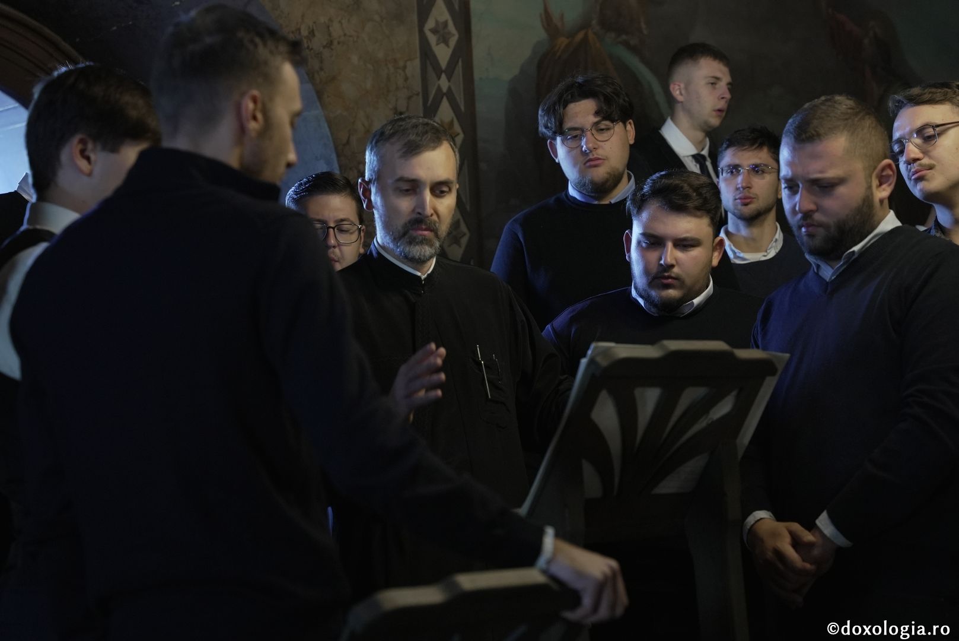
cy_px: 320
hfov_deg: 28.8
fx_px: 1866
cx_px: 480
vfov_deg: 19.5
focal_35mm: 70
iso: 4000
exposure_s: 1/100
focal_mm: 70
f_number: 4
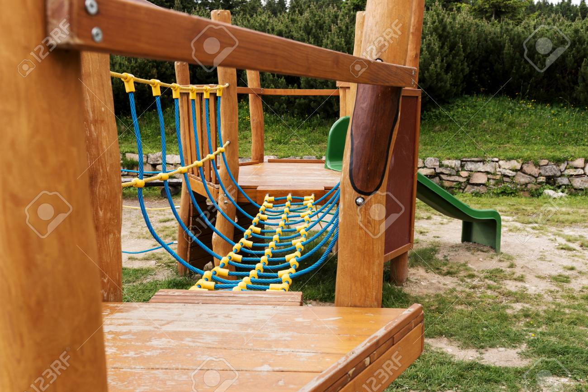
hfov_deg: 54.4
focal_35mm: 35
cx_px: 294
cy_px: 196
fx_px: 571
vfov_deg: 37.8
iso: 100
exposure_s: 1/160
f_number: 6.3
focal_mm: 35
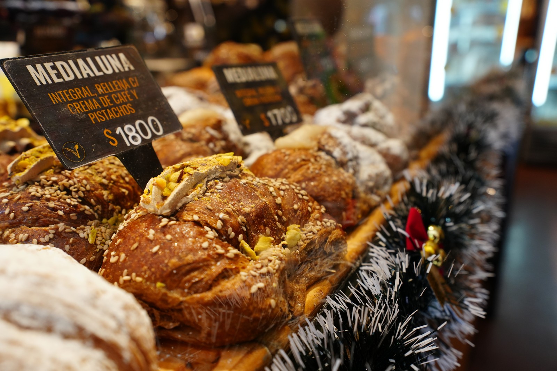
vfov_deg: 43.6
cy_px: 186
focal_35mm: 30
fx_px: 464
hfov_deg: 61.9
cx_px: 278
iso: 640
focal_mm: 20
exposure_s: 1/60
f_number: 4
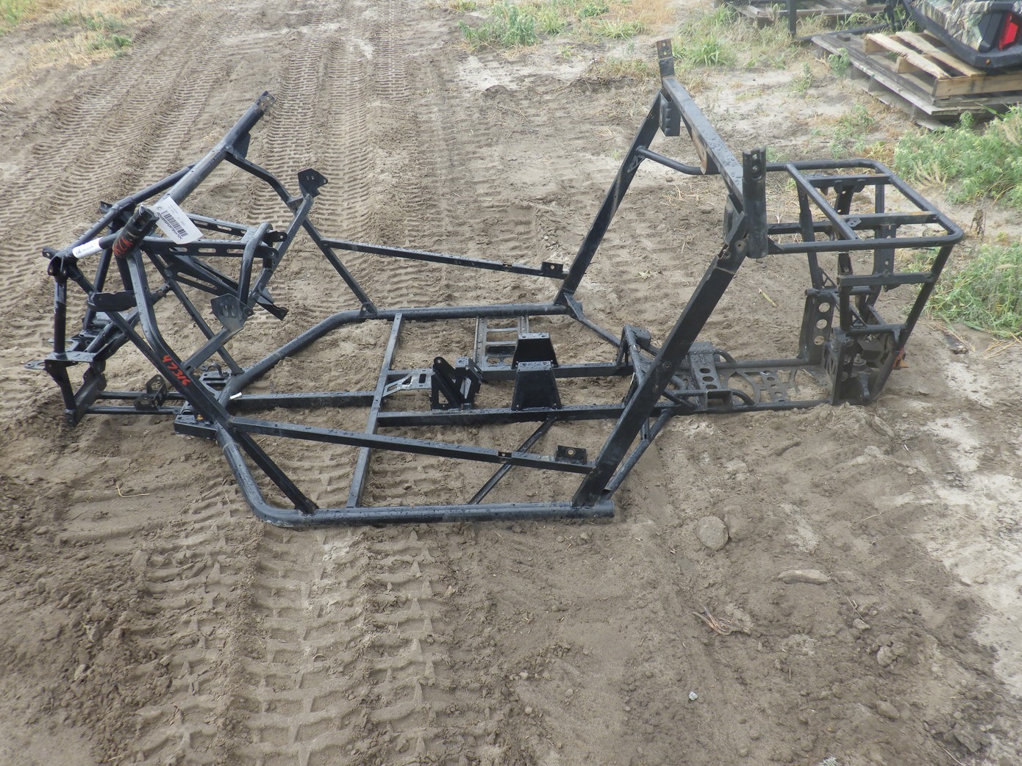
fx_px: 856
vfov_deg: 48.2
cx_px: 505
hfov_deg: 61.6
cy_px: 388
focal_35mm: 29
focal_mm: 5
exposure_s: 1/160
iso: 125
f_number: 4.2
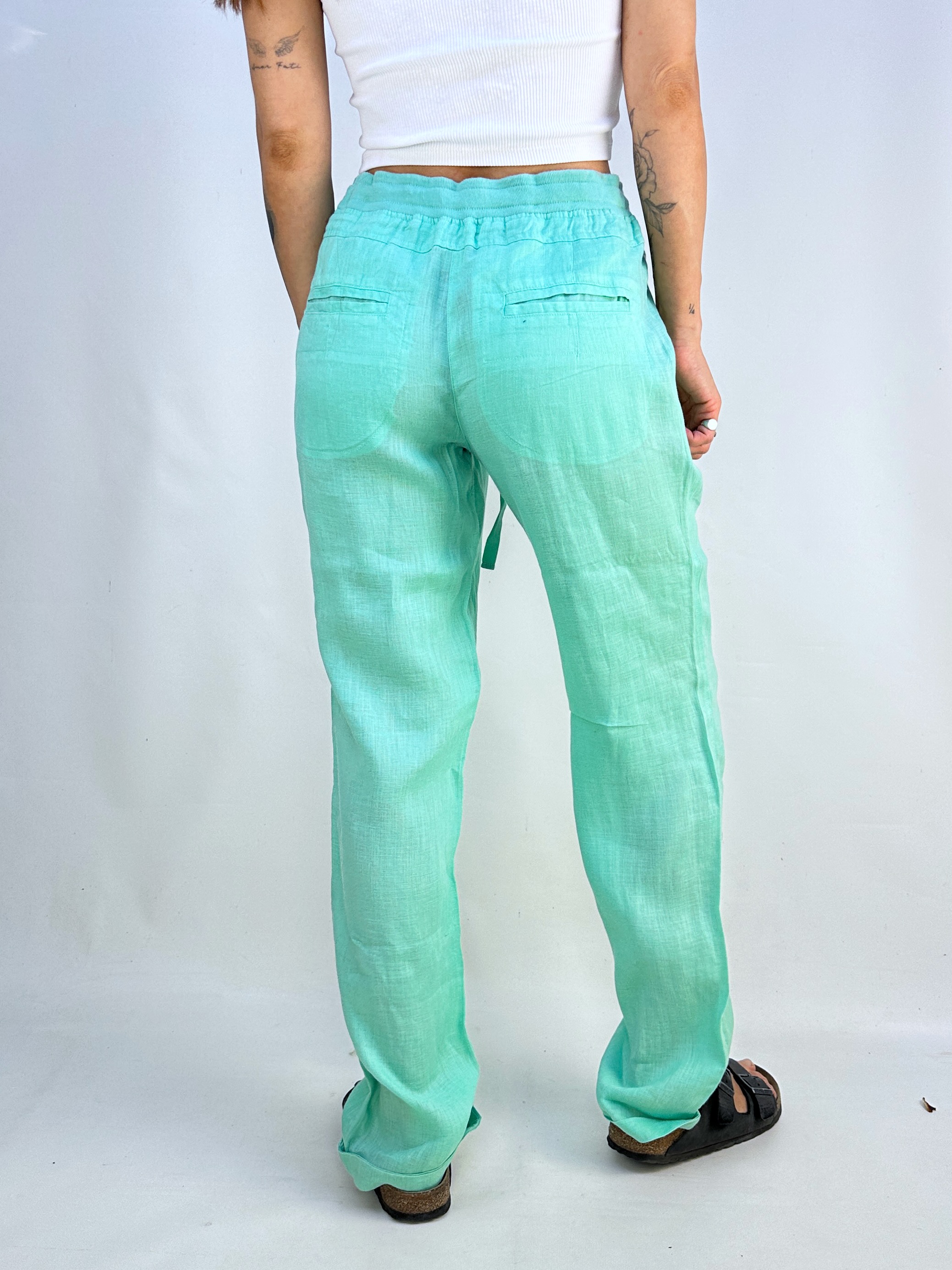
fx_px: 880
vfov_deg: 71.6
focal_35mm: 24
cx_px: 476
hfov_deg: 56.8
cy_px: 635
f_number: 1.78
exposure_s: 1/279
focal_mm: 6.86
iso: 80
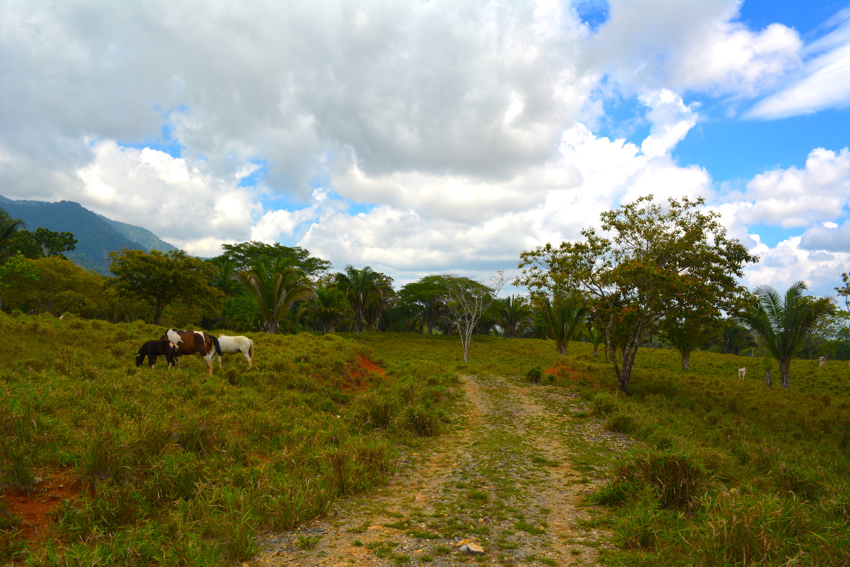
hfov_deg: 67.4
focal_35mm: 27
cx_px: 425
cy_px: 284
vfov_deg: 47.9
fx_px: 637
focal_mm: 18
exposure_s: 1/200
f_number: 10
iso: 100
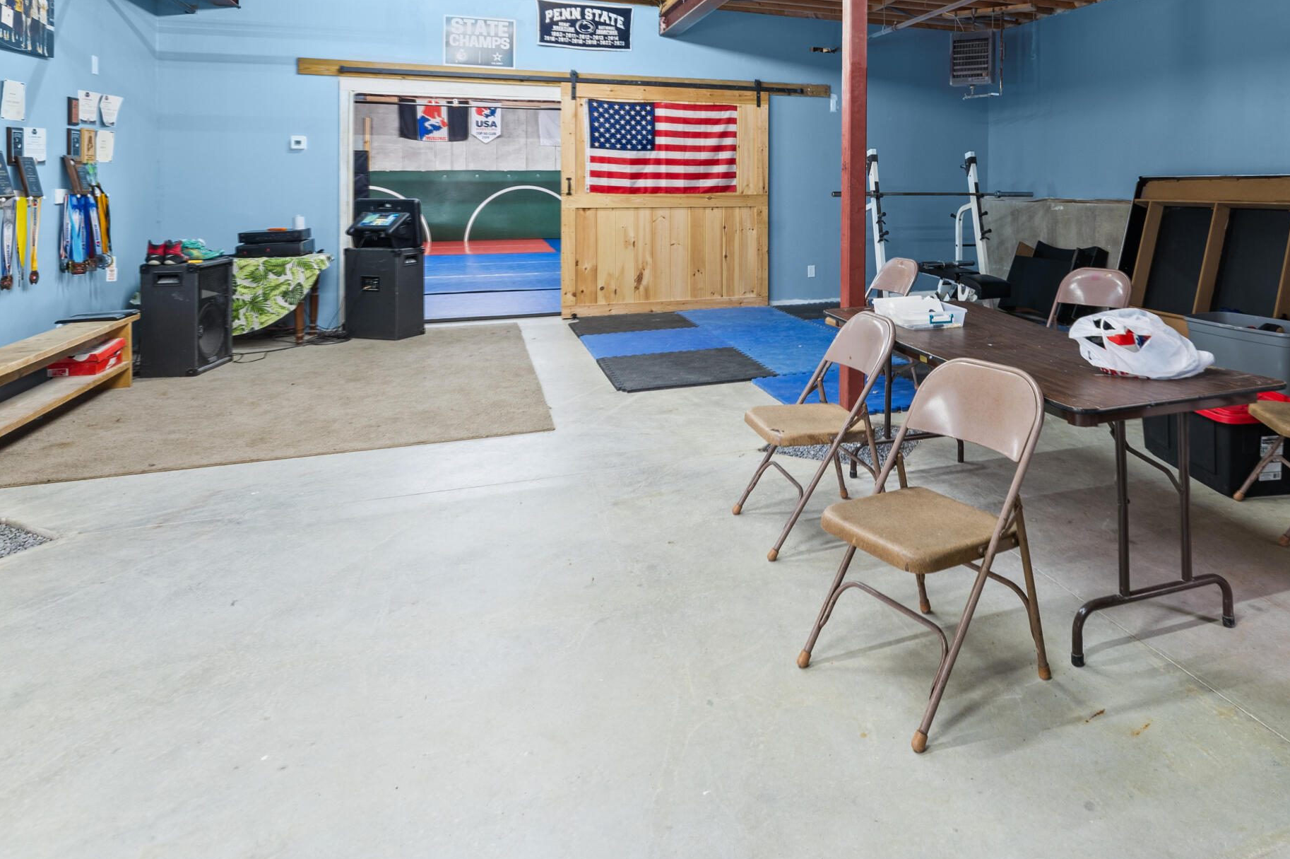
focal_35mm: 23
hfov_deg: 74.6
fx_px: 824
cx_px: 821
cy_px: 182
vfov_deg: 51.9
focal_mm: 14
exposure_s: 1/1.67
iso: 800
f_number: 8
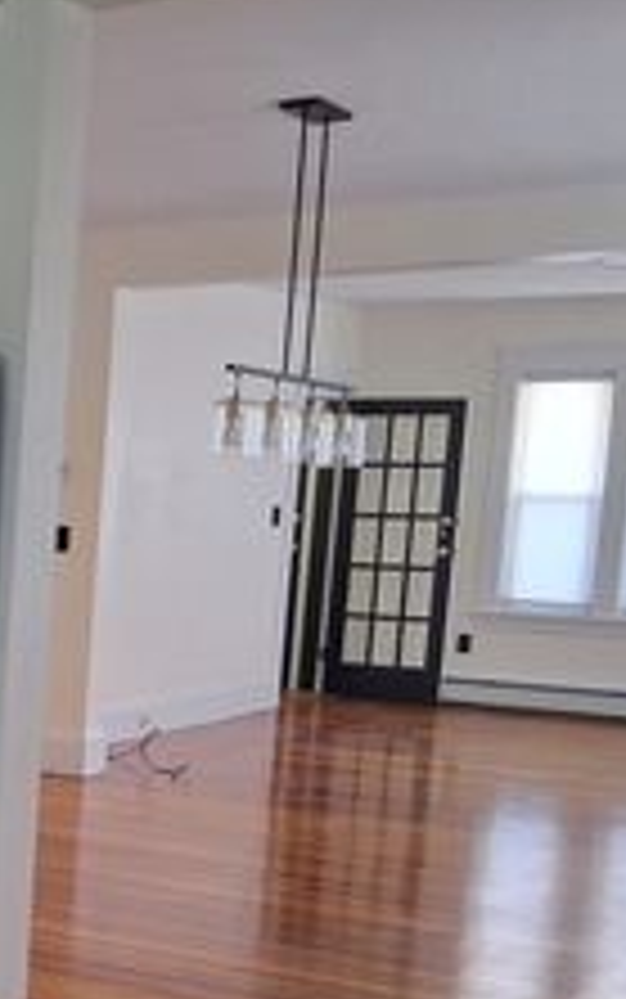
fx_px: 1690
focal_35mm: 62
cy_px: 812
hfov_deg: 18.0
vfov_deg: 32.0
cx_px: -396
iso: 500
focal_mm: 3.98
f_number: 1.8
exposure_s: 1/50
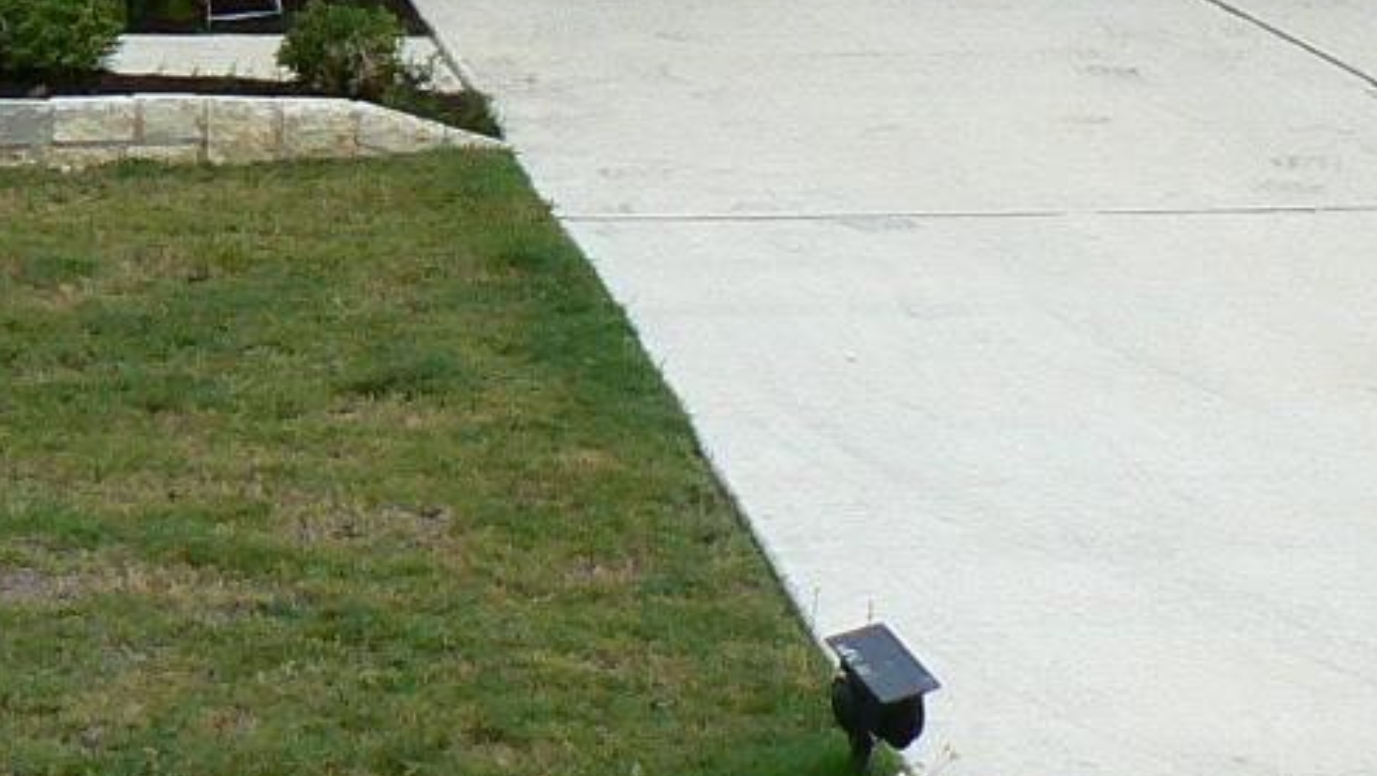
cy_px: -779
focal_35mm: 128
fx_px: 4675
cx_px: 236
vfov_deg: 8.9
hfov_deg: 16.6
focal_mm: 6
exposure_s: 1/1000
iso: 200
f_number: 3.6
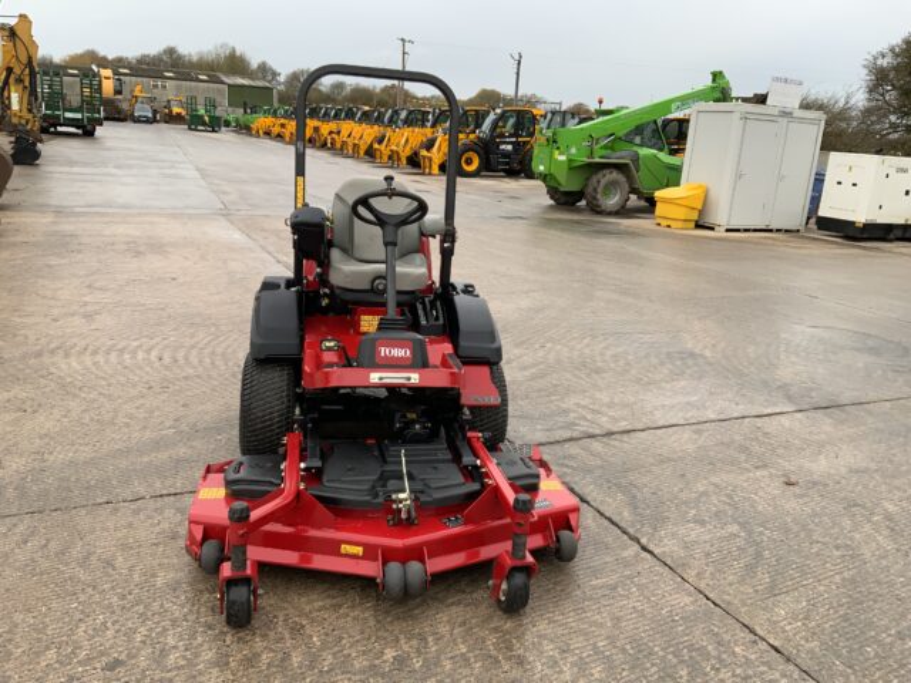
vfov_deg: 48.2
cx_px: 456
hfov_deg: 61.7
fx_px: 763
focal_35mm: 29
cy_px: 342
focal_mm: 3
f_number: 1.8
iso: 16
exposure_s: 1/238
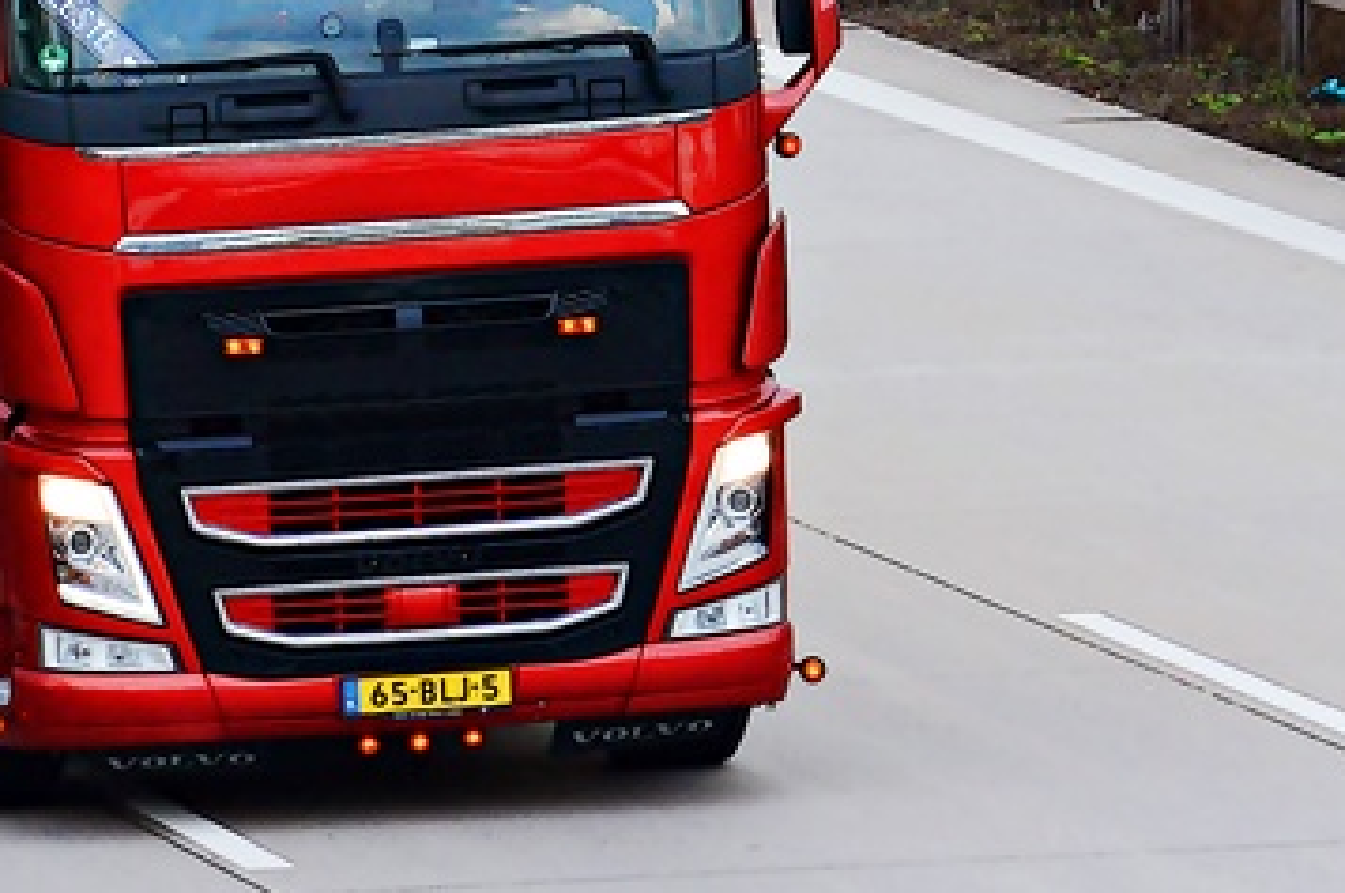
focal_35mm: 672
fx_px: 25072
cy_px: -30
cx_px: 151
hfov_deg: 3.1
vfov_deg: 2.0
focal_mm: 200
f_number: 7.1
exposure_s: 1/800
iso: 1250
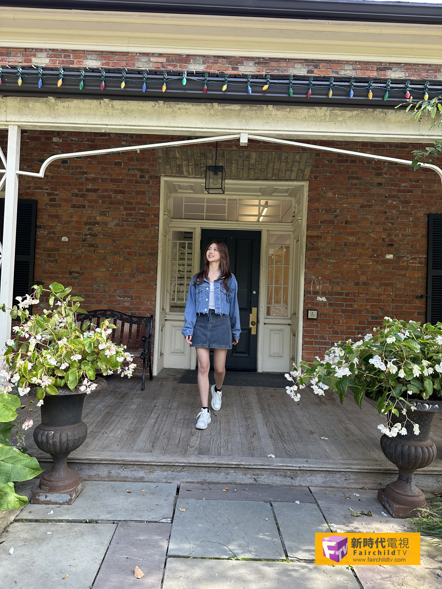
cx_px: 221
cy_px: 294
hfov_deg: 56.8
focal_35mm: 24
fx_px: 409
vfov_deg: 71.6
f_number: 1.78
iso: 64
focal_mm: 6.86
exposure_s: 1/167
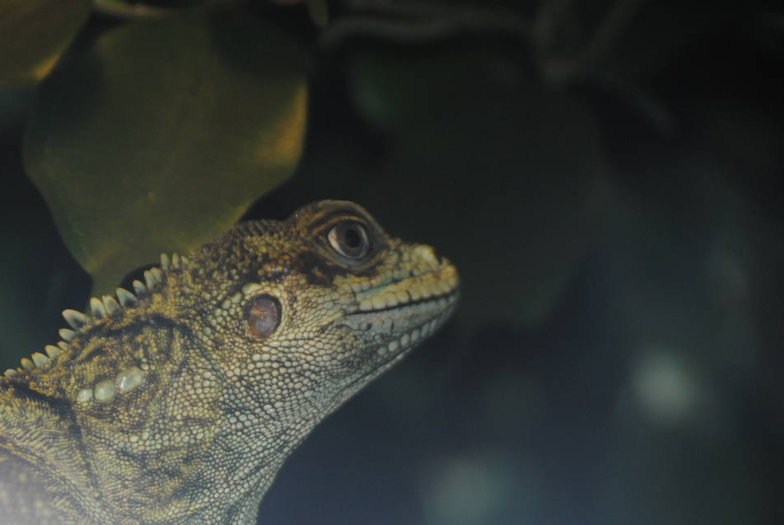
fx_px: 5037
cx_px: 225
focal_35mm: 231
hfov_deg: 8.9
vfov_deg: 6.0
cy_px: 426
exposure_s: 1/60
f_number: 4.5
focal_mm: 92
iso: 200
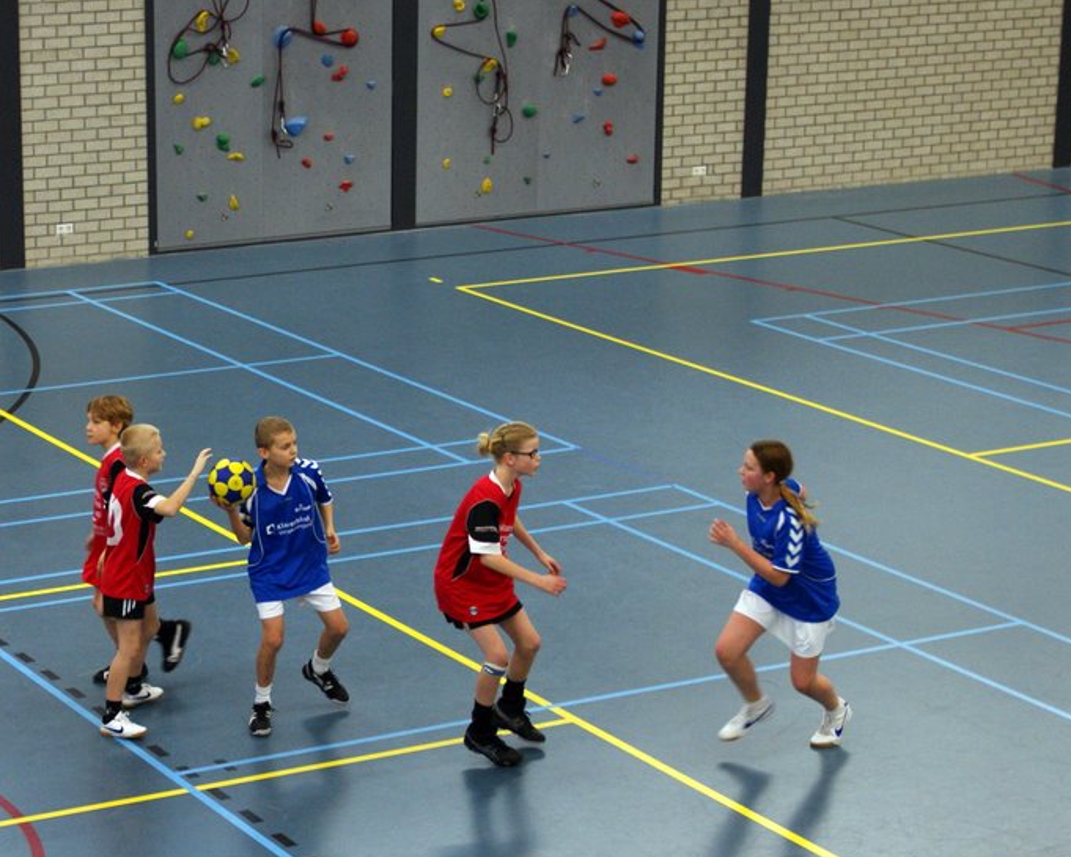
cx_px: 239
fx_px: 2753
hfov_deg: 21.8
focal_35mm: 87
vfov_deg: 17.7
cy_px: 523
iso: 400
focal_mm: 35
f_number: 2.8
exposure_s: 1/200
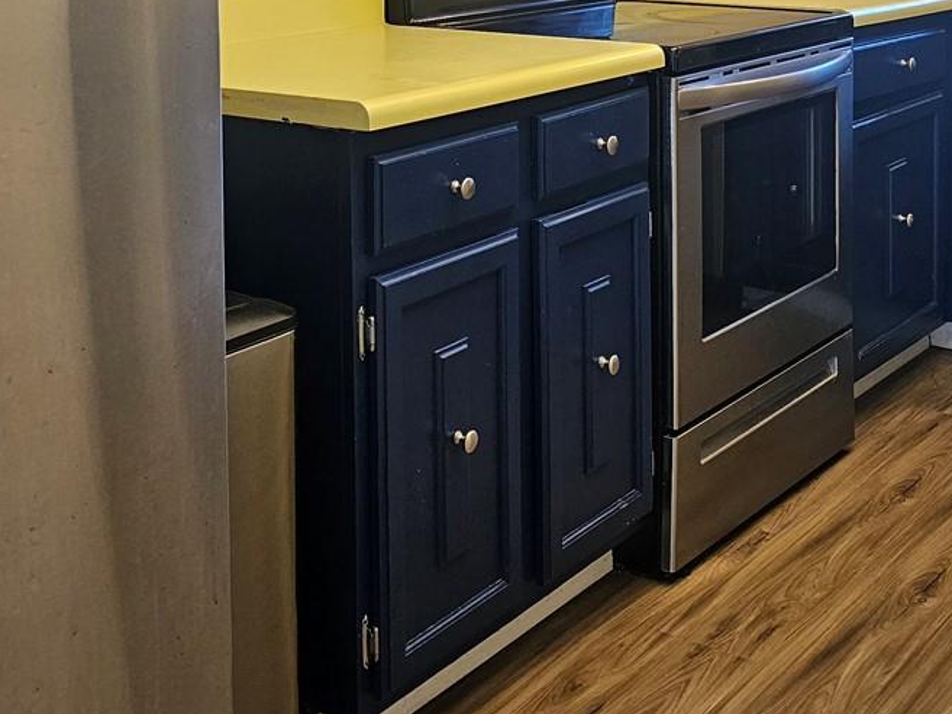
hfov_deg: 34.3
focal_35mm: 56
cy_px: -54
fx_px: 1540
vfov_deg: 24.5
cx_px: 519
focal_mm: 6.3
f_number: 1.7
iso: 160
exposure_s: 1/120
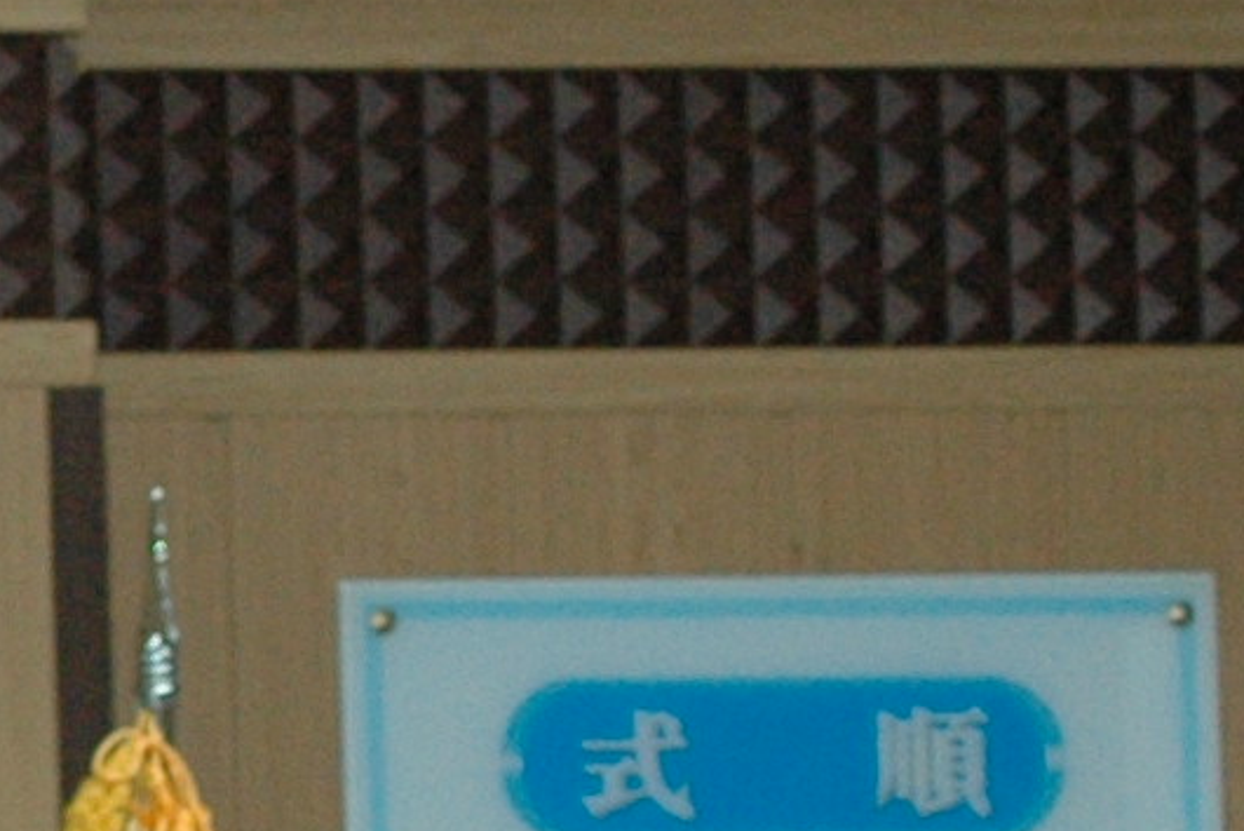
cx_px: -1821
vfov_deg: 2.3
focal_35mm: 595
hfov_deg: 3.4
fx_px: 20571
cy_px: 1458
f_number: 5
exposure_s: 1/60
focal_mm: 70
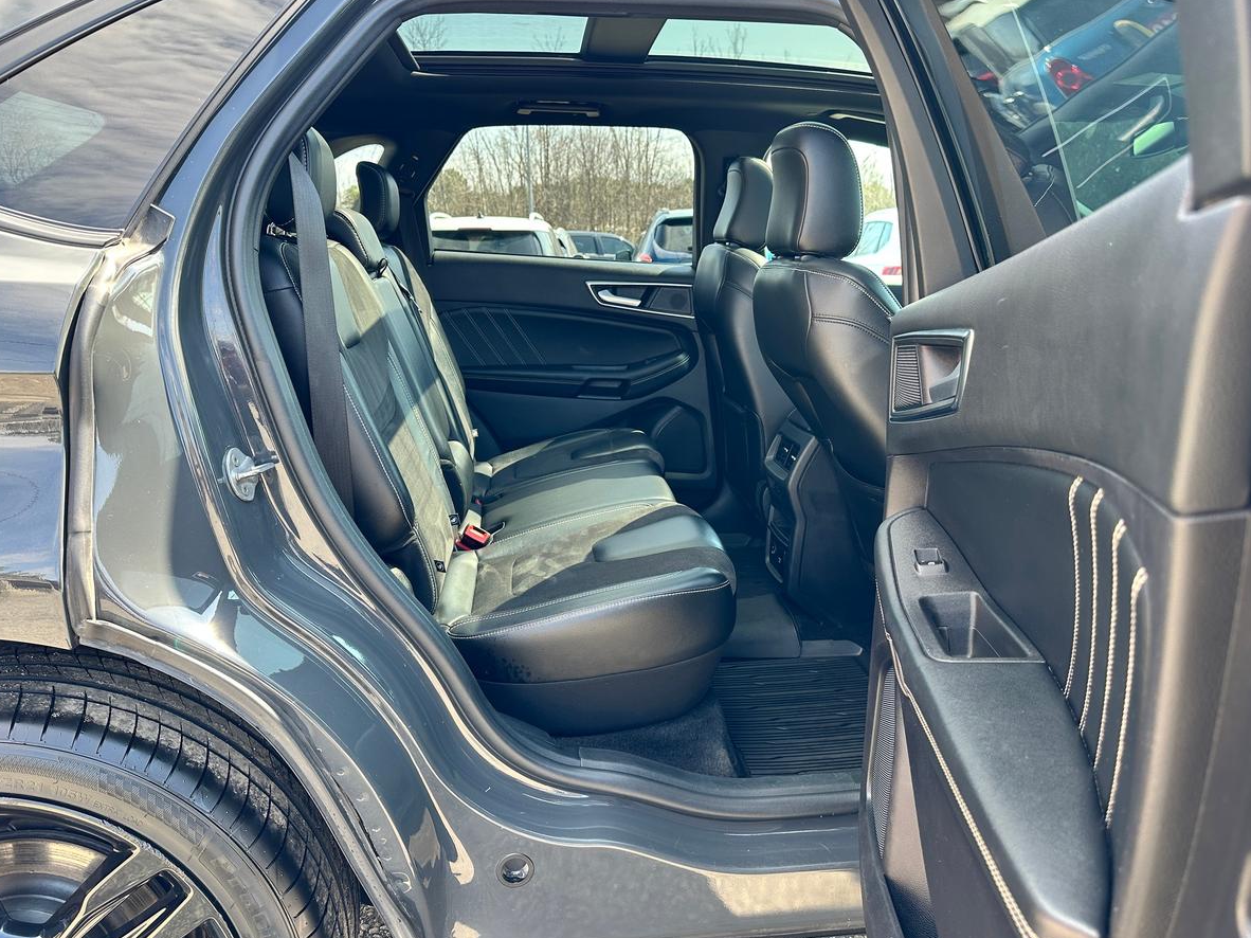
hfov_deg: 67.2
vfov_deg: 53.0
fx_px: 939
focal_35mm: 26
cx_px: 665
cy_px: 436
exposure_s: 1/168
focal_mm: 6.86
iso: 64
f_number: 1.78
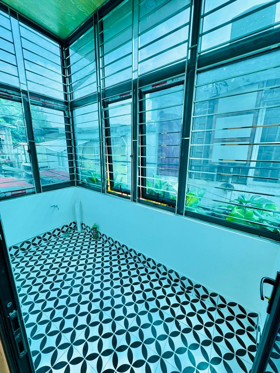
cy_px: 186
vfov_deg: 102.1
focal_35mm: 14
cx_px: 140
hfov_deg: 85.7
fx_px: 151
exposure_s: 1/99
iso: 64
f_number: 2.2
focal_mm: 2.22
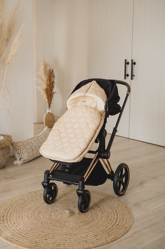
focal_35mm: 50
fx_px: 344
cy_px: 124
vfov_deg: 39.6
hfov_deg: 27.0
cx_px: 82
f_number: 4.5
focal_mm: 50
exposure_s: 1/40
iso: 500
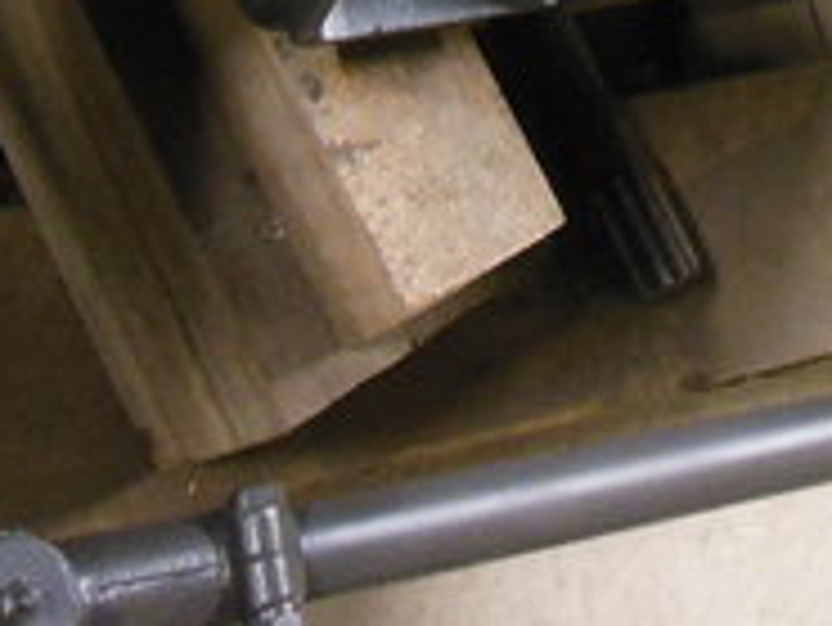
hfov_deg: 17.9
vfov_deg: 12.2
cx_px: 747
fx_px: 2597
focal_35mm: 108
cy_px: -599
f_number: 3.2
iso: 400
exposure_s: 1/5
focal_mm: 4.5
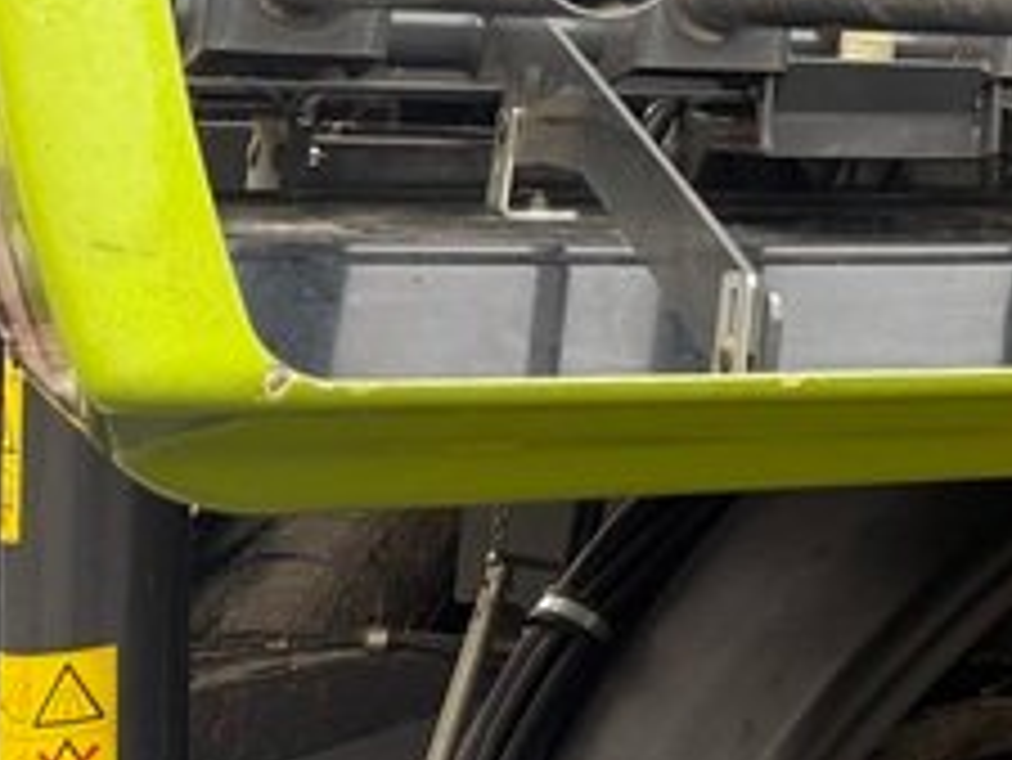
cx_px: 1516
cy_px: -389
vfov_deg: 16.7
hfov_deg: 20.8
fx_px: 2340
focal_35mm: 80
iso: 125
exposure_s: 1/233
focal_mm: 6.76
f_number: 1.78
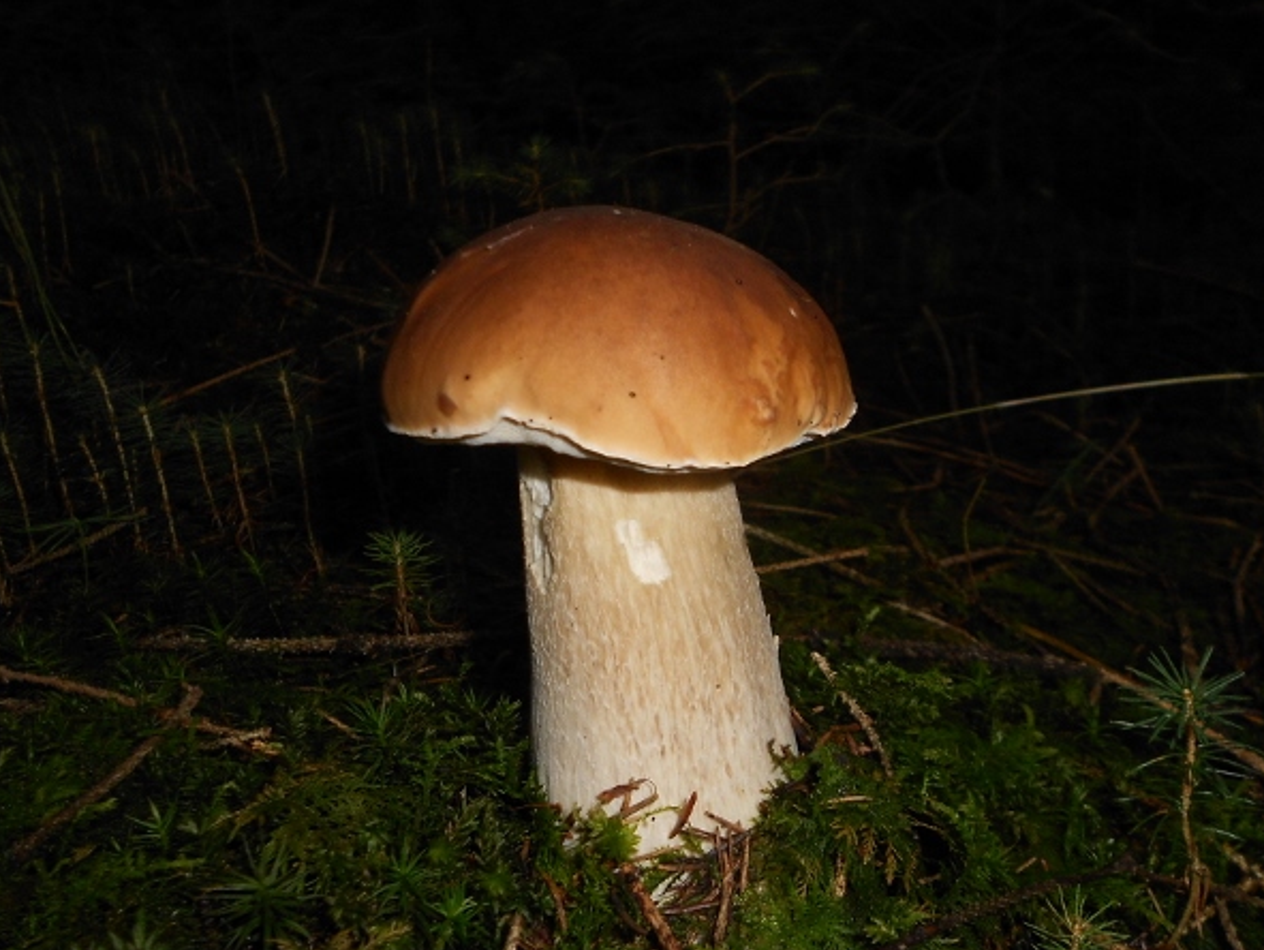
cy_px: 574
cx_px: 627
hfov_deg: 55.3
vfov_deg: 42.8
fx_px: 1206
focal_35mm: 33
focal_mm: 4.6
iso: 80
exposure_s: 1/25
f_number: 8
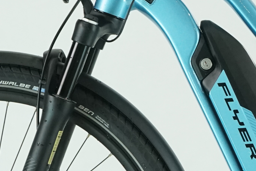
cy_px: 133
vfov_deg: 5.6
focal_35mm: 244
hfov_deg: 8.3
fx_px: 1735
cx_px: 308
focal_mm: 56
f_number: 8
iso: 2500
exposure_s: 1/200
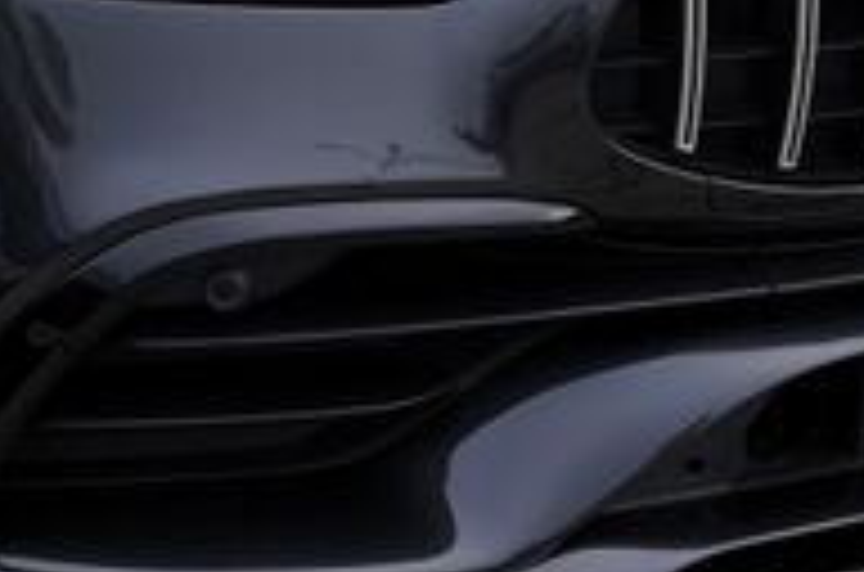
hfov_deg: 13.3
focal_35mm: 155
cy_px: -457
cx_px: 351
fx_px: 3711
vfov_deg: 8.5
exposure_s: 1/160
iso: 100
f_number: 6.3
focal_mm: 29
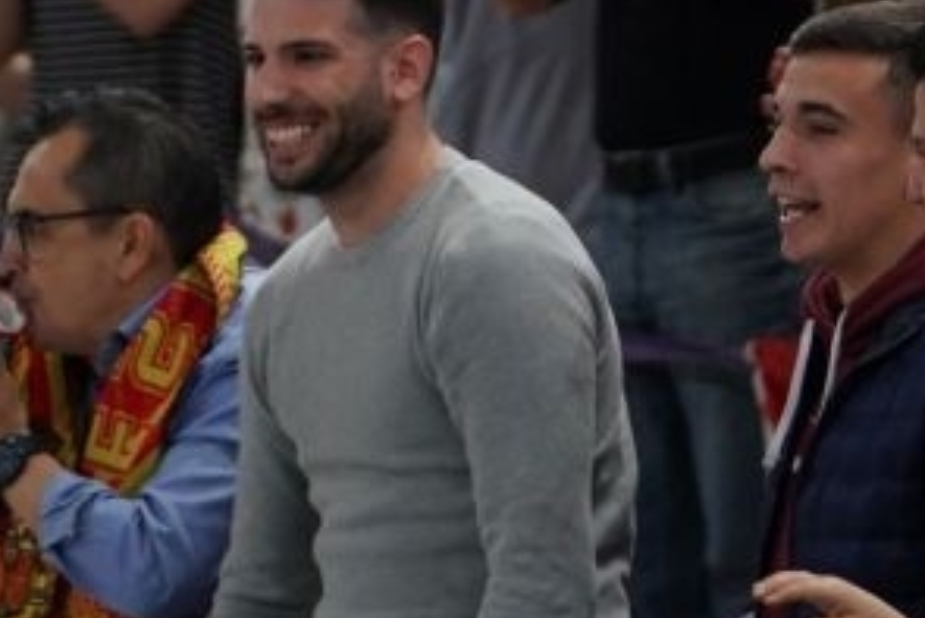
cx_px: 383
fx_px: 17891
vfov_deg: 2.0
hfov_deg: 3.0
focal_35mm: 696
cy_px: 75
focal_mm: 114
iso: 640
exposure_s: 1/500
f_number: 2.8
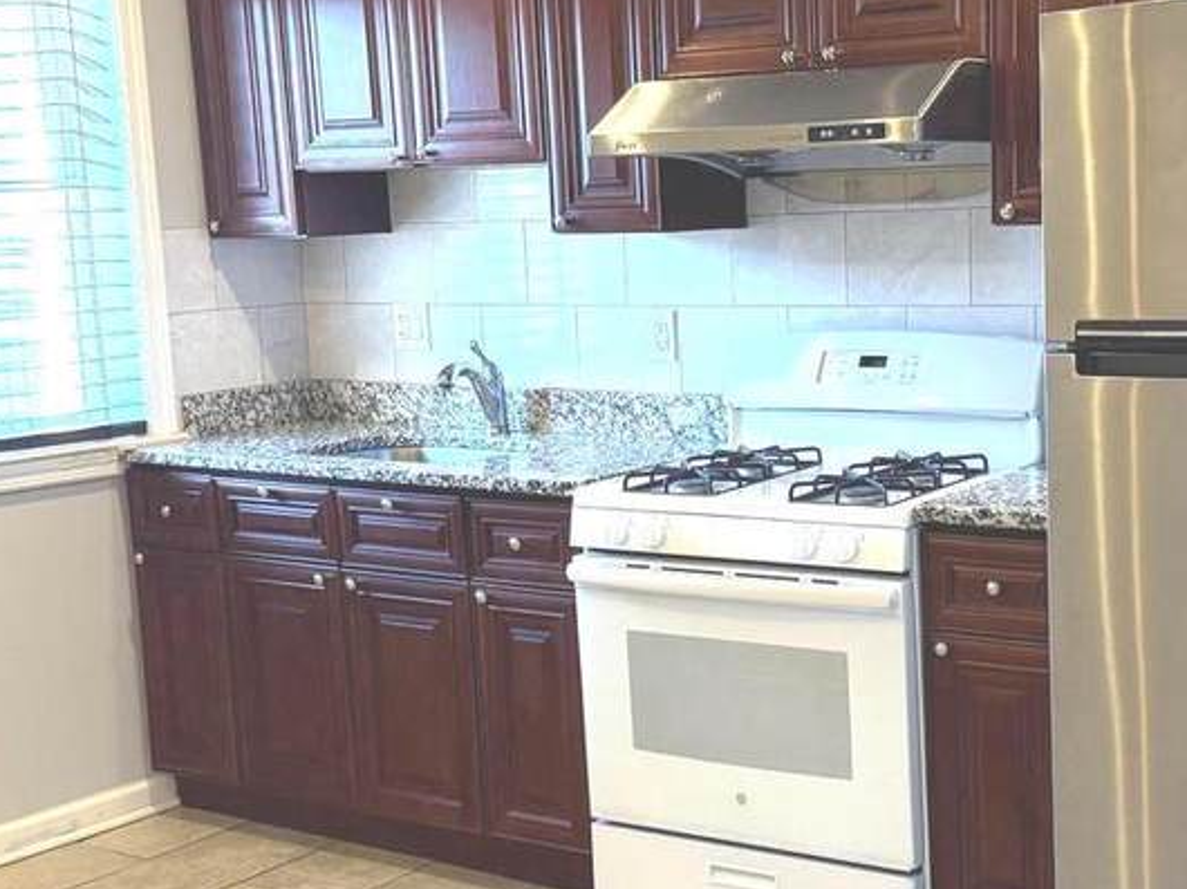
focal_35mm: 58
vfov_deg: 25.1
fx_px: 1988
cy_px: 553
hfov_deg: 33.0
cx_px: 775
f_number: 1.78
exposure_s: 1/120
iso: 320
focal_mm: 6.76
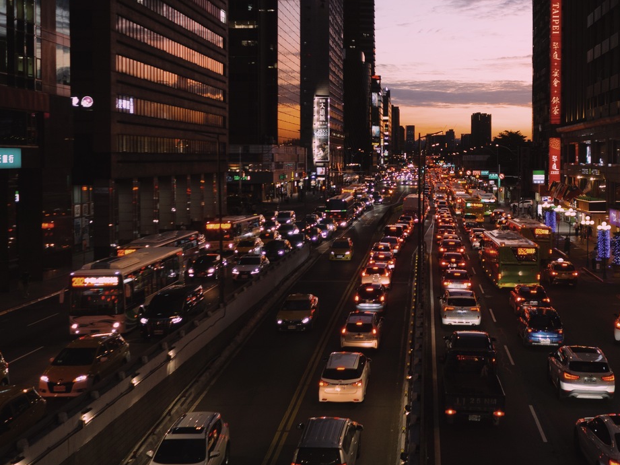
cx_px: 422
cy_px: 182
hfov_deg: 37.0
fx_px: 914
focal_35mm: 51
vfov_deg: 28.5
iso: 200
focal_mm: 17
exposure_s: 1/125
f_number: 1.8
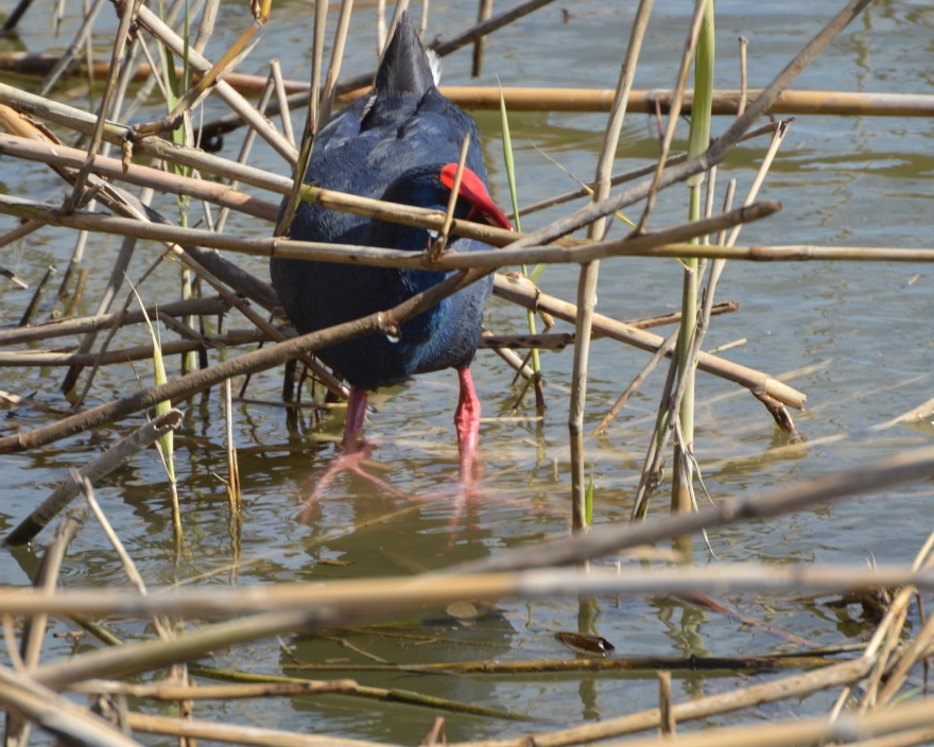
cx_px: 439
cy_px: 293
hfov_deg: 2.5
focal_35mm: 779
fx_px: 21534
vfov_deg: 2.0
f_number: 6.3
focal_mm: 300
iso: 100
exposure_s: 1/400
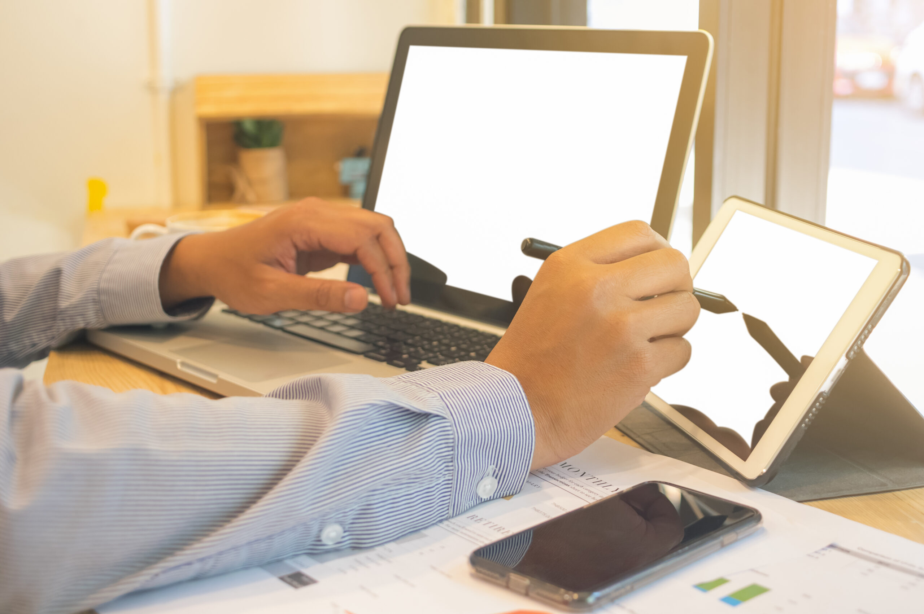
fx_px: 1333
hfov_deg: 38.2
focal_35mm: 52
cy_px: 307
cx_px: 462
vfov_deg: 25.9
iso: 1250
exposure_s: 1/40
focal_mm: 35
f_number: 4
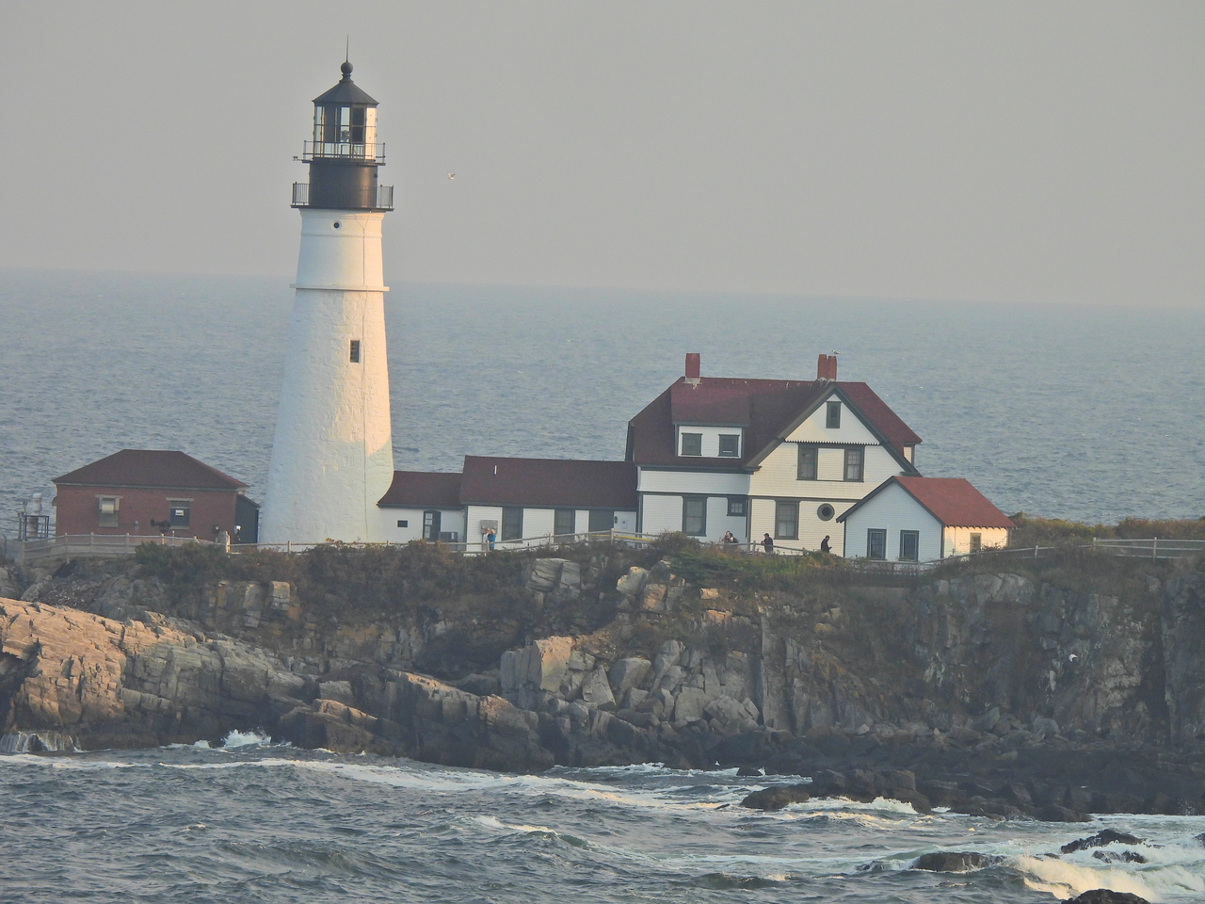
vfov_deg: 2.1
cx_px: 602
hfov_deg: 2.8
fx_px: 24367
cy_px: 452
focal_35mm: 700
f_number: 5.6
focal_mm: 125
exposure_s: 1/500
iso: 180
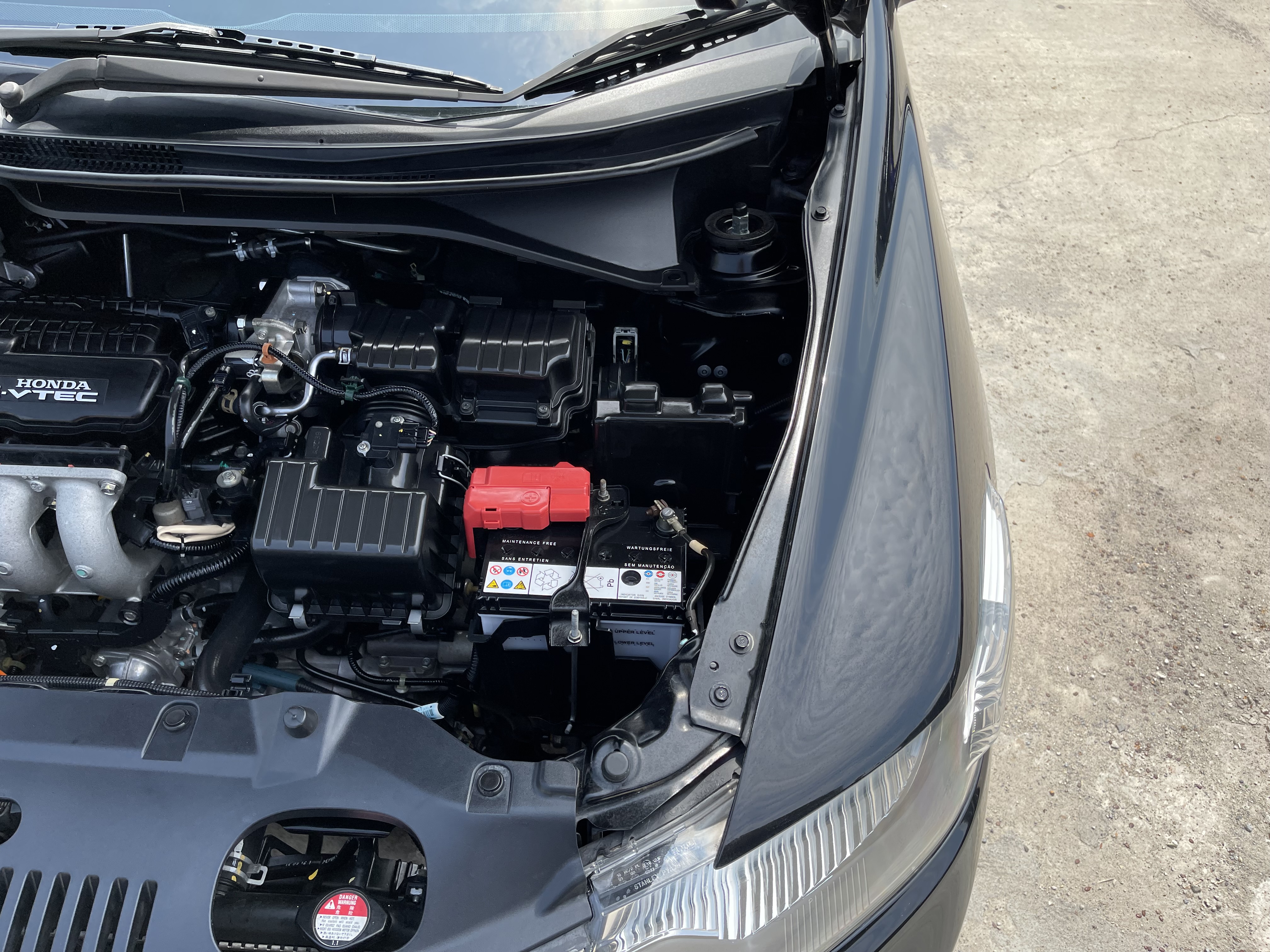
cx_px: 635
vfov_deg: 53.1
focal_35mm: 26
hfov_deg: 67.3
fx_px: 954
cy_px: 476
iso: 32
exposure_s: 1/1597
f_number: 1.6
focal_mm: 5.1
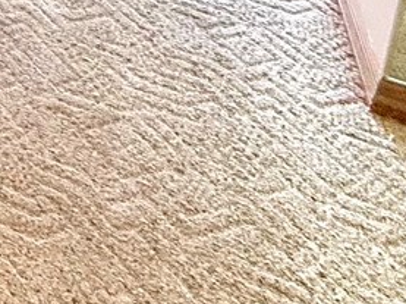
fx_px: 949
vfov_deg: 12.8
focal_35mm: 81
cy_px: -476
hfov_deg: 17.5
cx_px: -400
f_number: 2.2
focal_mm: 2.22
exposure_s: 1/120
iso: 320
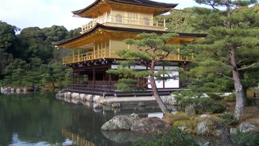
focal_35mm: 44
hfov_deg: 46.4
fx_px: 302
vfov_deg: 27.0
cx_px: 130
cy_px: 50
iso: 80
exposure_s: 1/500
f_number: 2.8
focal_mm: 6.7
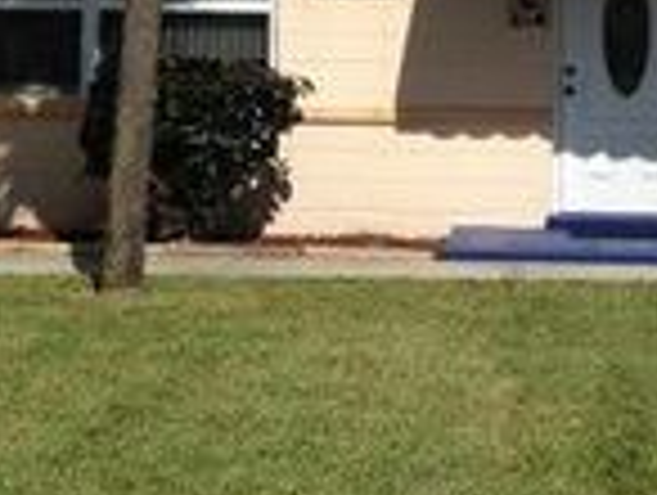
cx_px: 490
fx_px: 2148
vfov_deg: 12.7
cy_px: -151
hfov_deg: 17.3
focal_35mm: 113
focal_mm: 4.12
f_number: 2.4
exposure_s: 1/3623
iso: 50
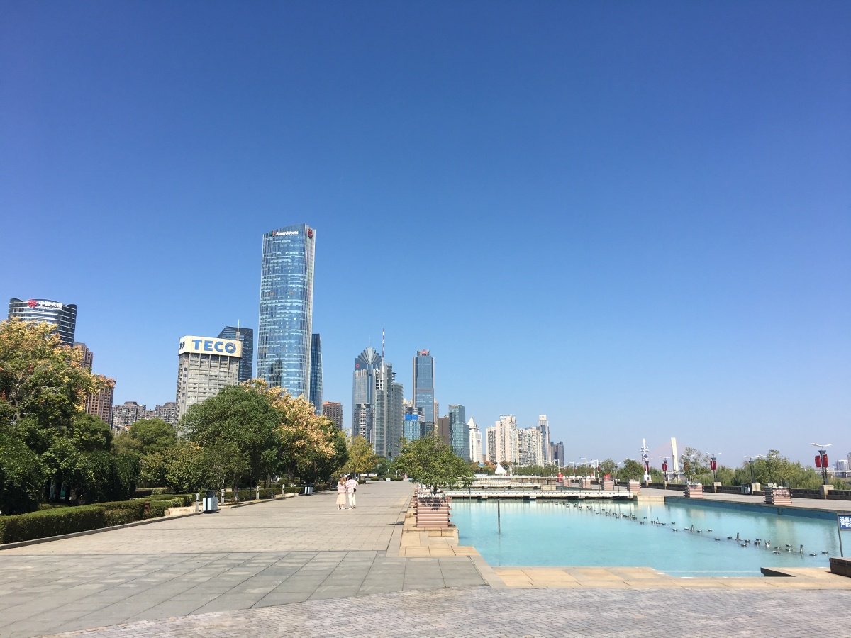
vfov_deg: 48.2
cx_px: 426
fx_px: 713
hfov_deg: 61.7
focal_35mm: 29
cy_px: 319
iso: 25
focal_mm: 4.15
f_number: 2.2
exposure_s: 1/1923
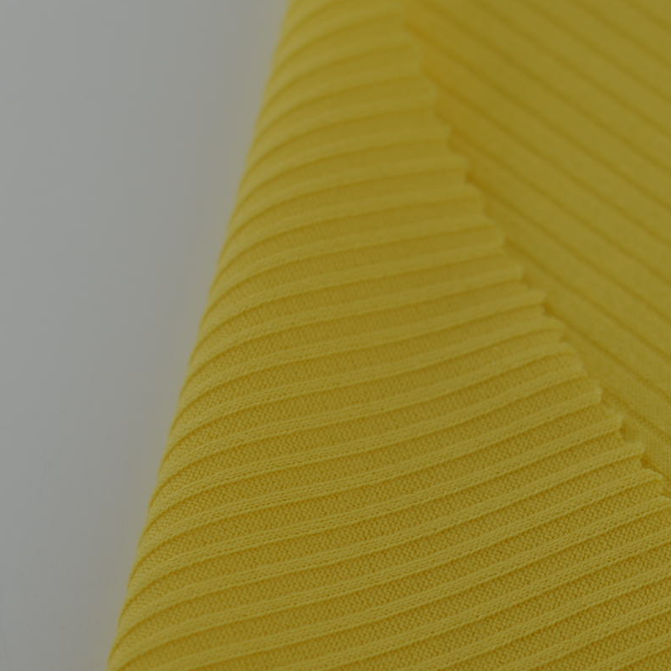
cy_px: 498
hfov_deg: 10.7
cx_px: 618
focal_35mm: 162
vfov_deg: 10.8
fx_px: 3553
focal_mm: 50
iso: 100
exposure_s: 1/400
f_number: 3.5
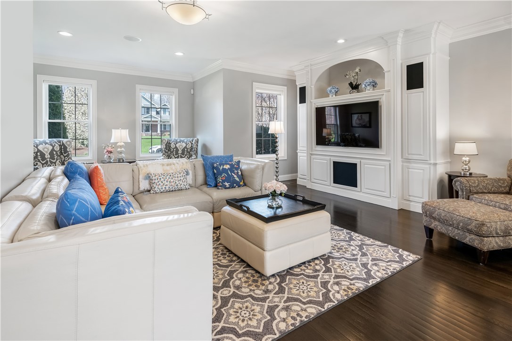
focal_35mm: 17
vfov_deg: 70.4
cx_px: 256
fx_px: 242
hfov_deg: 93.3
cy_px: 170
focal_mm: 17
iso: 500
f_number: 4.5
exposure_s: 1/60
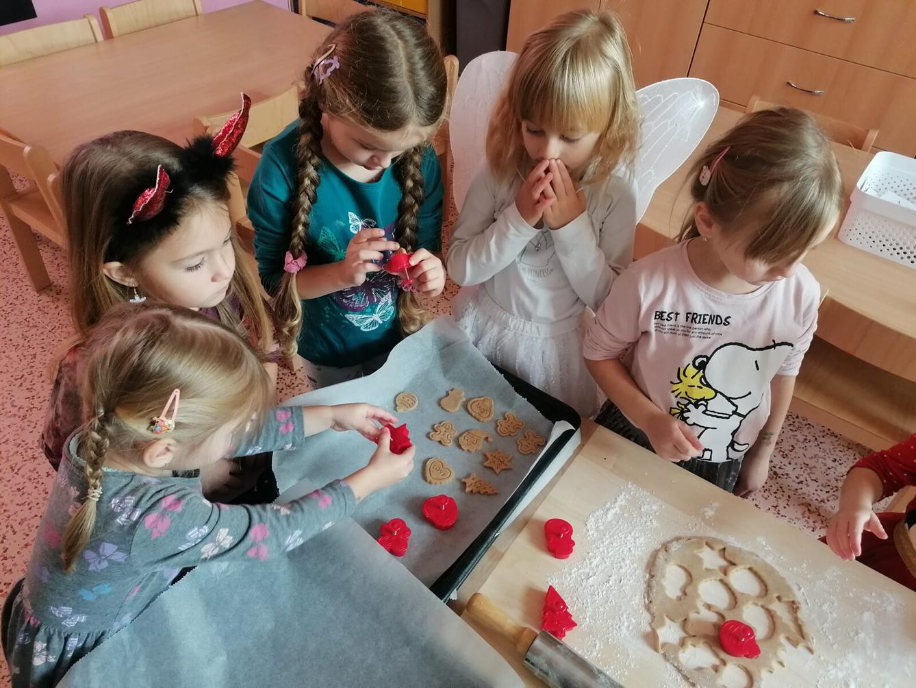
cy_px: 344
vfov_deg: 51.4
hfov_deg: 65.3
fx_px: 715
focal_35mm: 27
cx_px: 458
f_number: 1.8
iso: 200
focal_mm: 4.75
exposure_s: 1/100
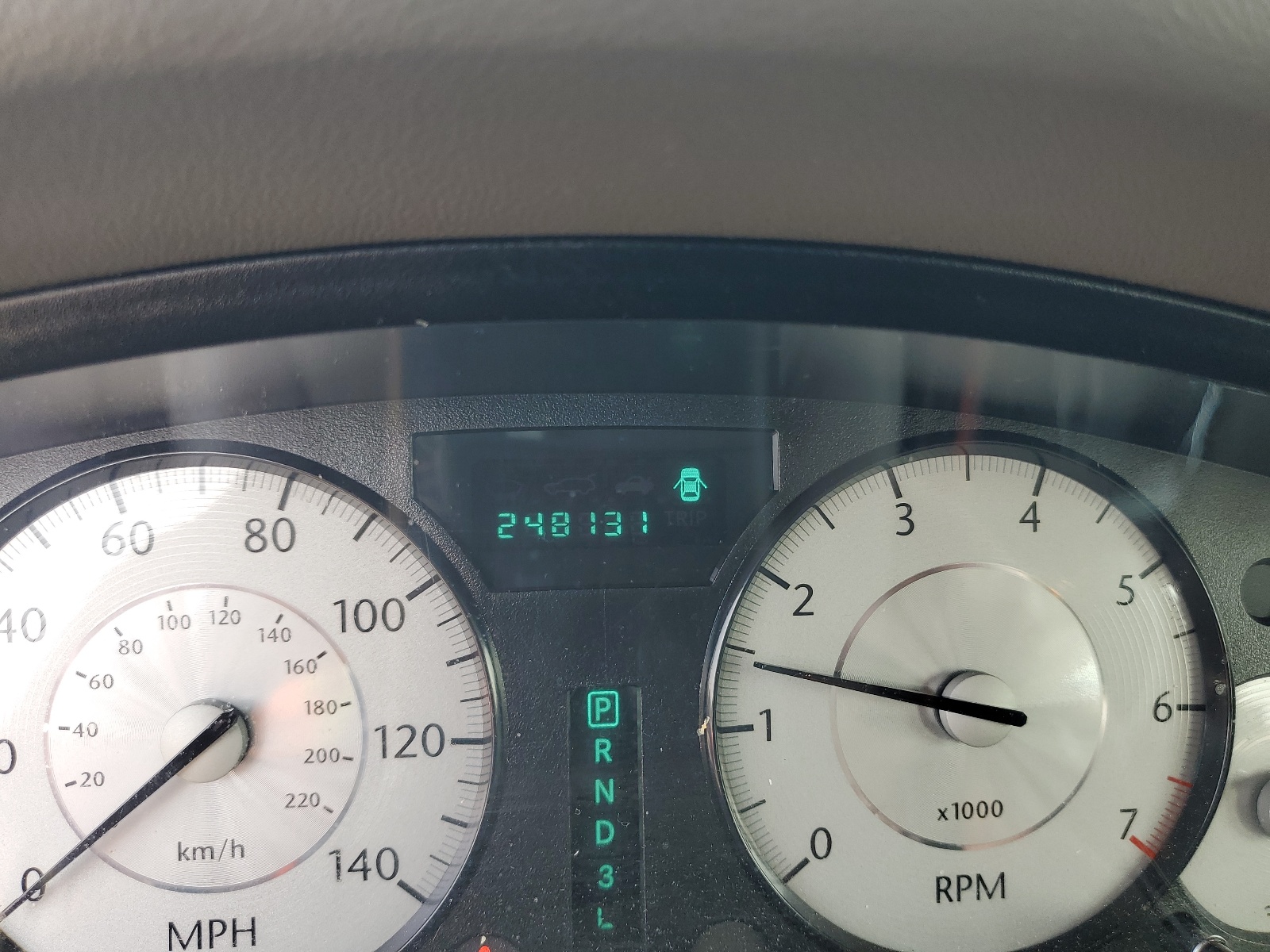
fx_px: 954
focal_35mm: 26
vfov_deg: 53.1
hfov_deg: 67.3
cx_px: 635
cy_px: 476
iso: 50
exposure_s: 1/192
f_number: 1.5
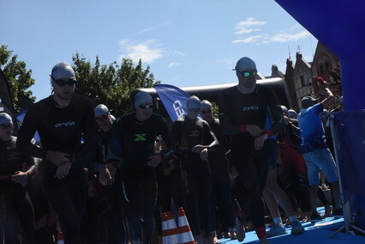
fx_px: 639
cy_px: 122
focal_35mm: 63
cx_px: 182
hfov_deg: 31.9
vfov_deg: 21.6
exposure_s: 1/1000
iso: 1250
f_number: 16
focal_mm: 42
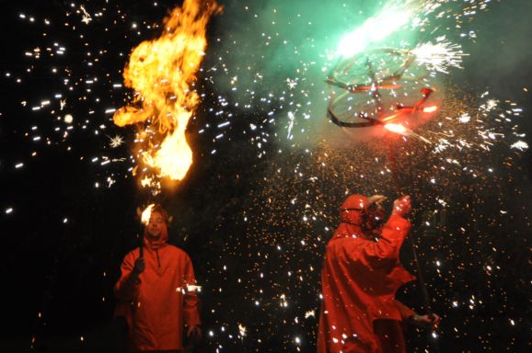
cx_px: 198
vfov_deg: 8.8
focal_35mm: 156
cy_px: 165
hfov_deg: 13.2
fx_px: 2298
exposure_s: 1/200
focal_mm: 75
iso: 500
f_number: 5
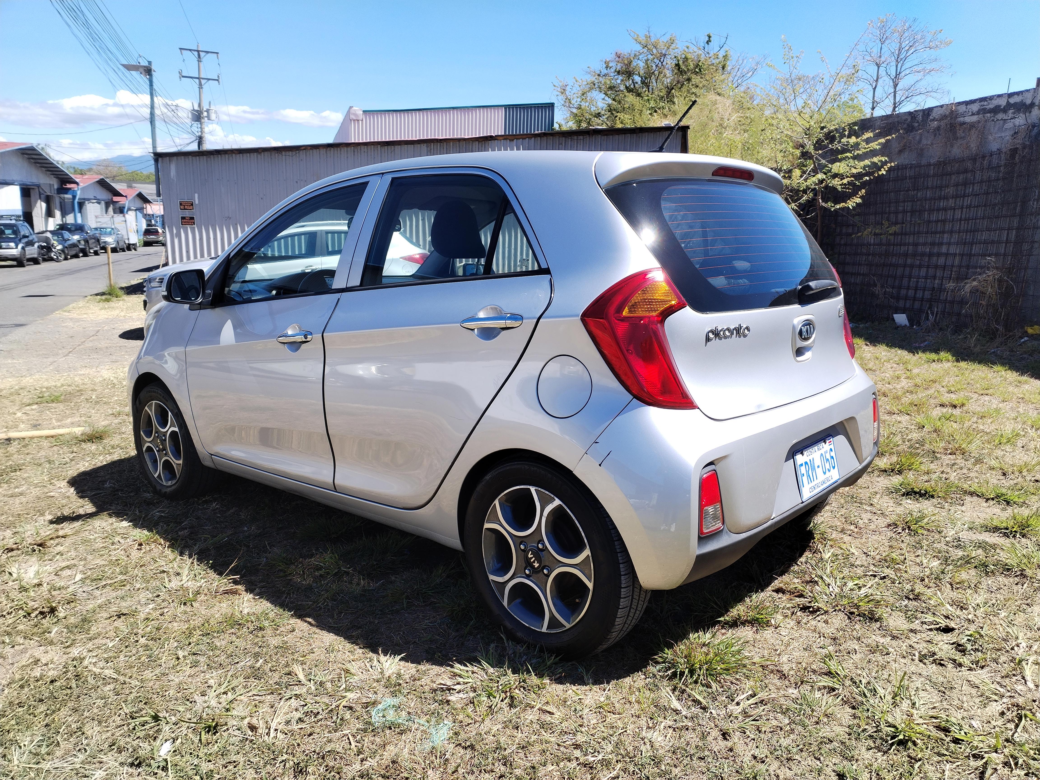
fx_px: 871
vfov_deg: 48.2
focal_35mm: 29
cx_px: 520
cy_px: 390
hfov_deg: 61.7
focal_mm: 4.75
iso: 100
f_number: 1.8
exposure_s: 1/886
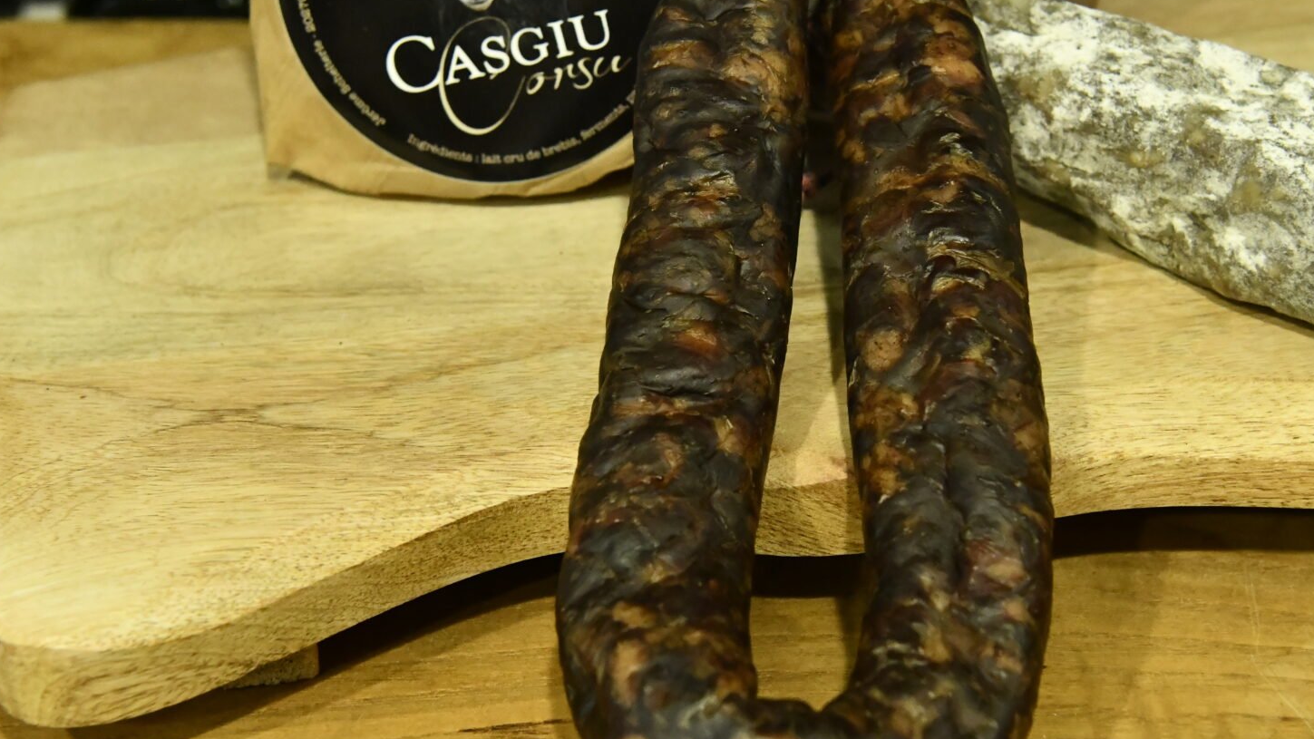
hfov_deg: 27.5
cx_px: 699
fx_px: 2683
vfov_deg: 15.7
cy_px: 308
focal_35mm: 77
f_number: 6.3
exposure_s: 1/200
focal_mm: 52
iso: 10000
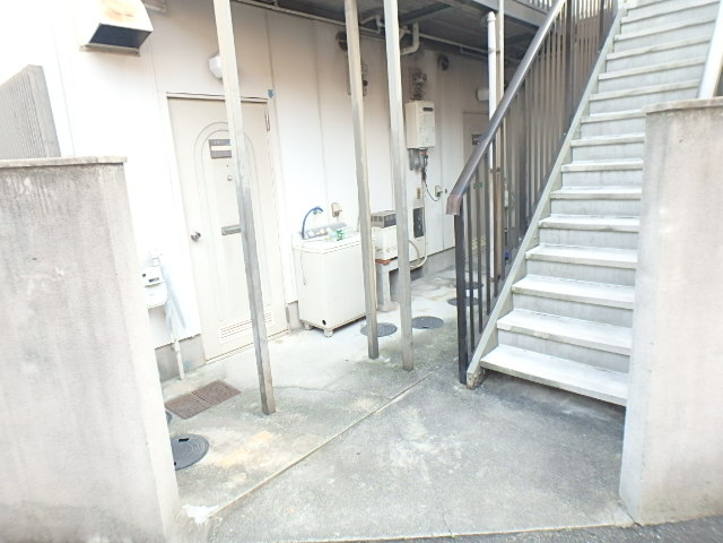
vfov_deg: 63.4
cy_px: 272
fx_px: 439
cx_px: 362
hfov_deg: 79.0
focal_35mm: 21
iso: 200
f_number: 3.5
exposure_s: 1/50
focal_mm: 3.7
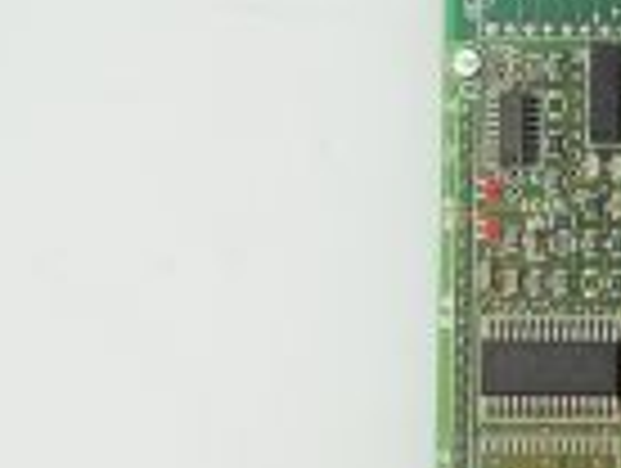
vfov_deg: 8.9
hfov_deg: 10.8
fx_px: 3001
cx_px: 1238
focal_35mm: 167
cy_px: 353
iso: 1600
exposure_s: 1/125
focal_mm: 40
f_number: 11
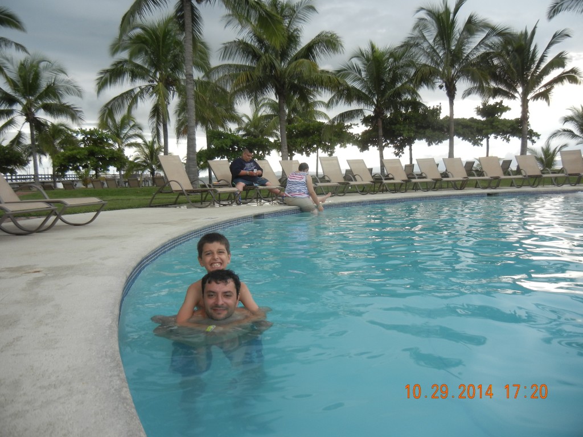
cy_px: 218
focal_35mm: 30
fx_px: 505
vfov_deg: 46.8
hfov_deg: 60.0
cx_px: 292
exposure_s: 1/304
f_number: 3.5
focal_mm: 5.4
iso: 160
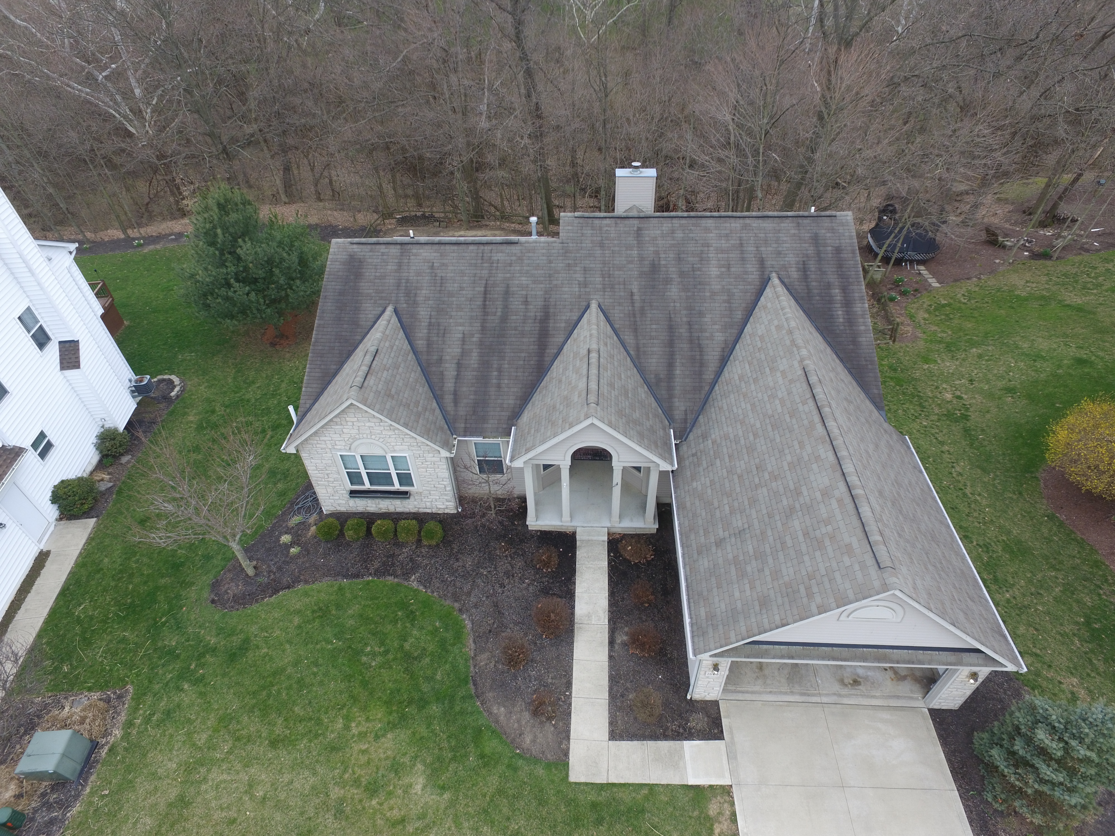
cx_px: 558
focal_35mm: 20
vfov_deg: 66.0
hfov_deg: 81.7
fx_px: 644
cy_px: 418
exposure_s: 1/214
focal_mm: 3.61
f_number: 2.8
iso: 100
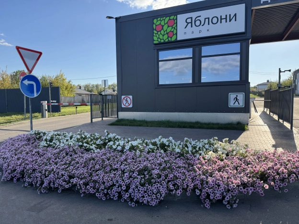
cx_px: 150
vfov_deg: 56.8
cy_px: 112
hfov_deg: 71.6
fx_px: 207
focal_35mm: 24
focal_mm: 6.76
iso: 80
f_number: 1.78
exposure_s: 1/2331
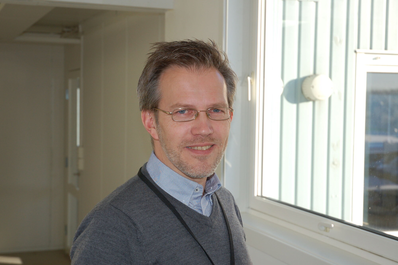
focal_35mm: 69
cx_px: 199
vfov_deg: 19.7
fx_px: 762
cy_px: 132
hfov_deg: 29.3
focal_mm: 46
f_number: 4.5
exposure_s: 1/320
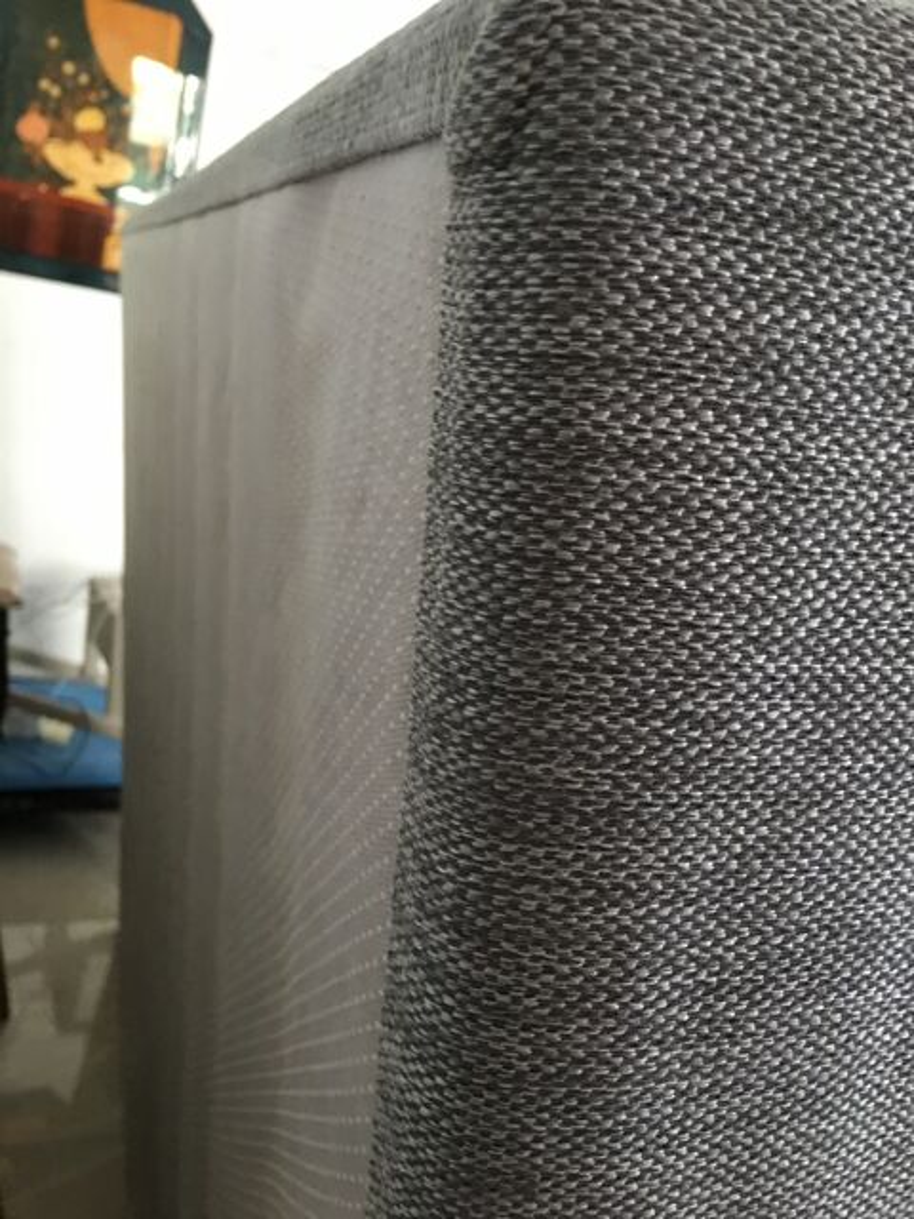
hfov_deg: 48.2
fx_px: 1021
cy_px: 610
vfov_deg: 61.7
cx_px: 457
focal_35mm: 29
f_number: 2.2
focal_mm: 4.15
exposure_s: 1/10
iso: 80
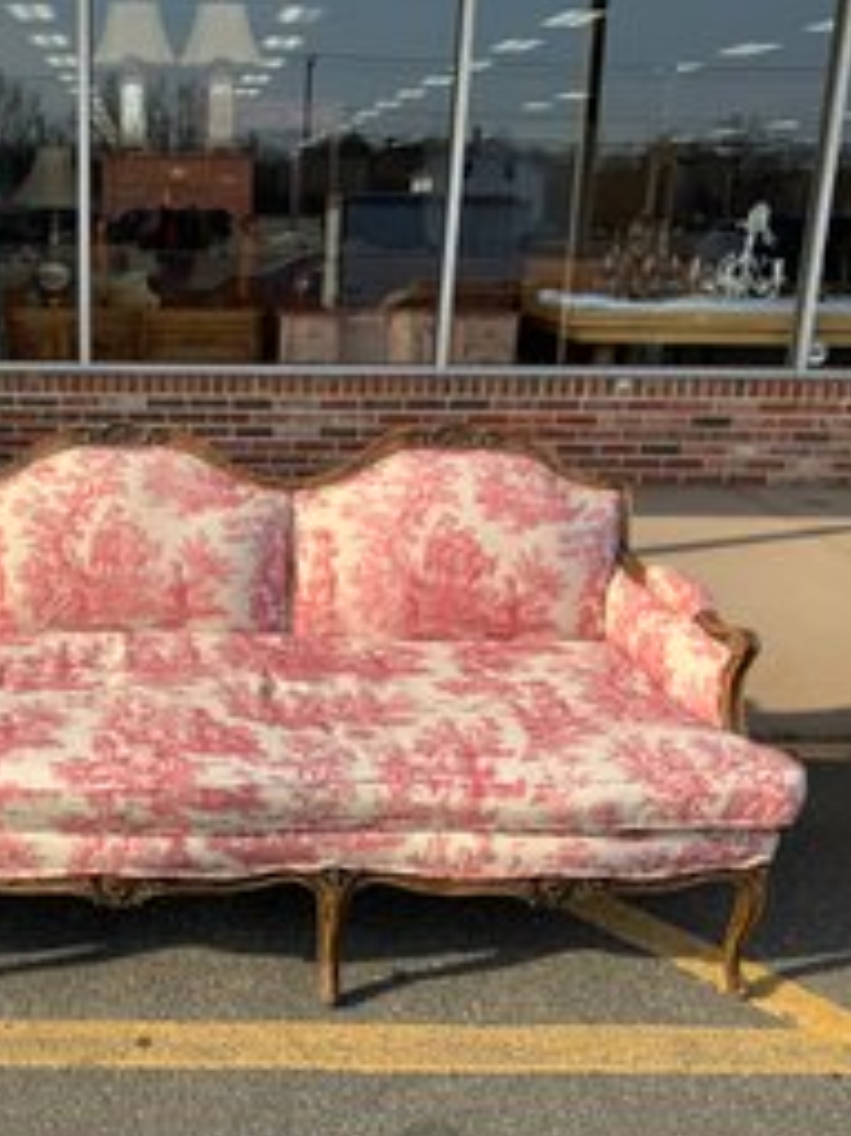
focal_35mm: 39
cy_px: 568
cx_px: 158
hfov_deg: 35.5
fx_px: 1279
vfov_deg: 47.9
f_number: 1.8
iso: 16
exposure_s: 1/1221
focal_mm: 3
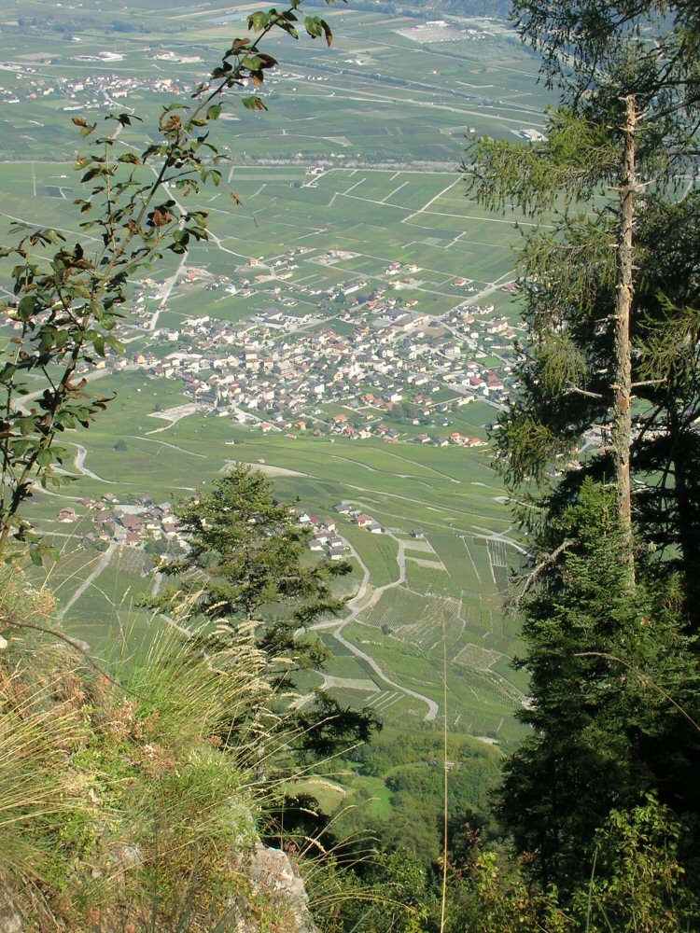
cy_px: 466
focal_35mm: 78
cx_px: 350
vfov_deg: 25.0
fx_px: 2103
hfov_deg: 18.9
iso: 50
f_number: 6.9
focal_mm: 13
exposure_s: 1/117
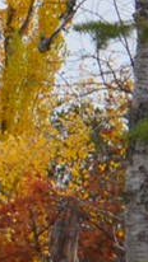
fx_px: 3235
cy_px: 327
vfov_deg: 4.6
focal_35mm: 464
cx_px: -238
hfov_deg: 2.6
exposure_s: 1/100
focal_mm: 28
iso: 400
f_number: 9
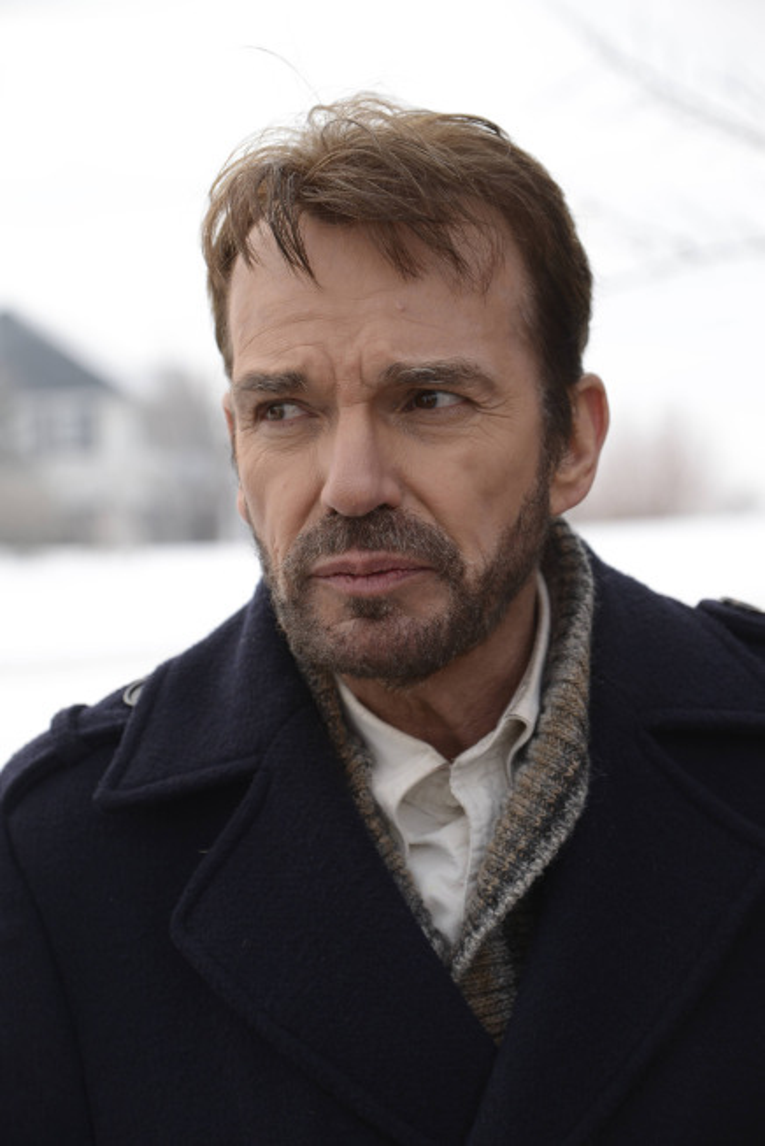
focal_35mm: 95
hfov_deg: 14.4
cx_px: 382
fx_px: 3025
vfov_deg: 21.4
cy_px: 573
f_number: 5.6
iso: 200
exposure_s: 1/250
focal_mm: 95
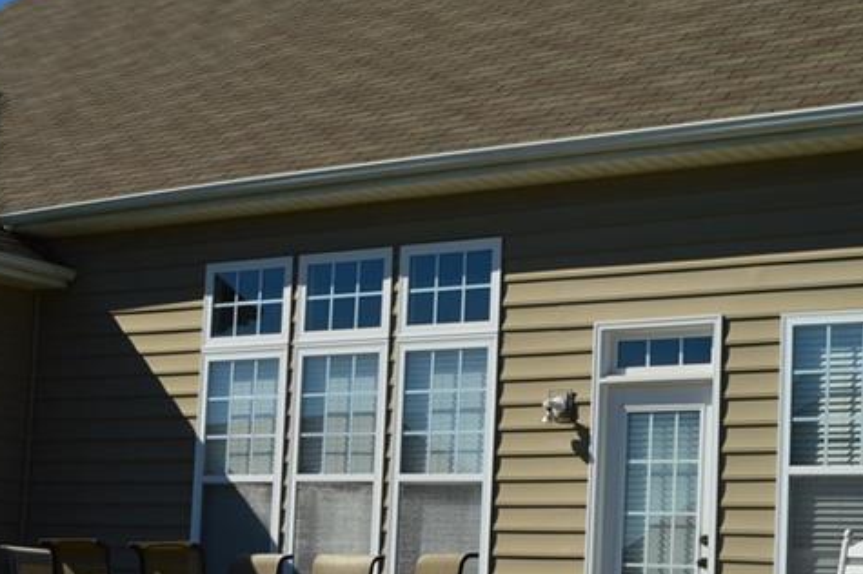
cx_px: 352
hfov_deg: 24.2
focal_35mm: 84
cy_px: 396
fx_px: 2012
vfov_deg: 16.2
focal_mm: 26
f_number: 11
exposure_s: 1/500
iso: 220
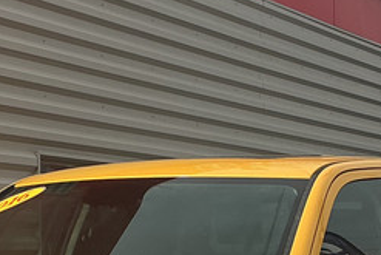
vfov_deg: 10.9
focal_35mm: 125
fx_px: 1324
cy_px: 263
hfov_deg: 16.3
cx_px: 96
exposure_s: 1/929
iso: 25
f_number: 1.8
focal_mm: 3
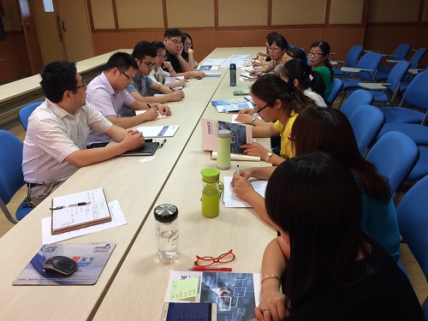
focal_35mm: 29
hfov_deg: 61.7
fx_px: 359
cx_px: 214
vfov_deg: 48.2
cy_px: 160
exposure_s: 1/33
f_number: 2.2
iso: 32
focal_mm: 4.15
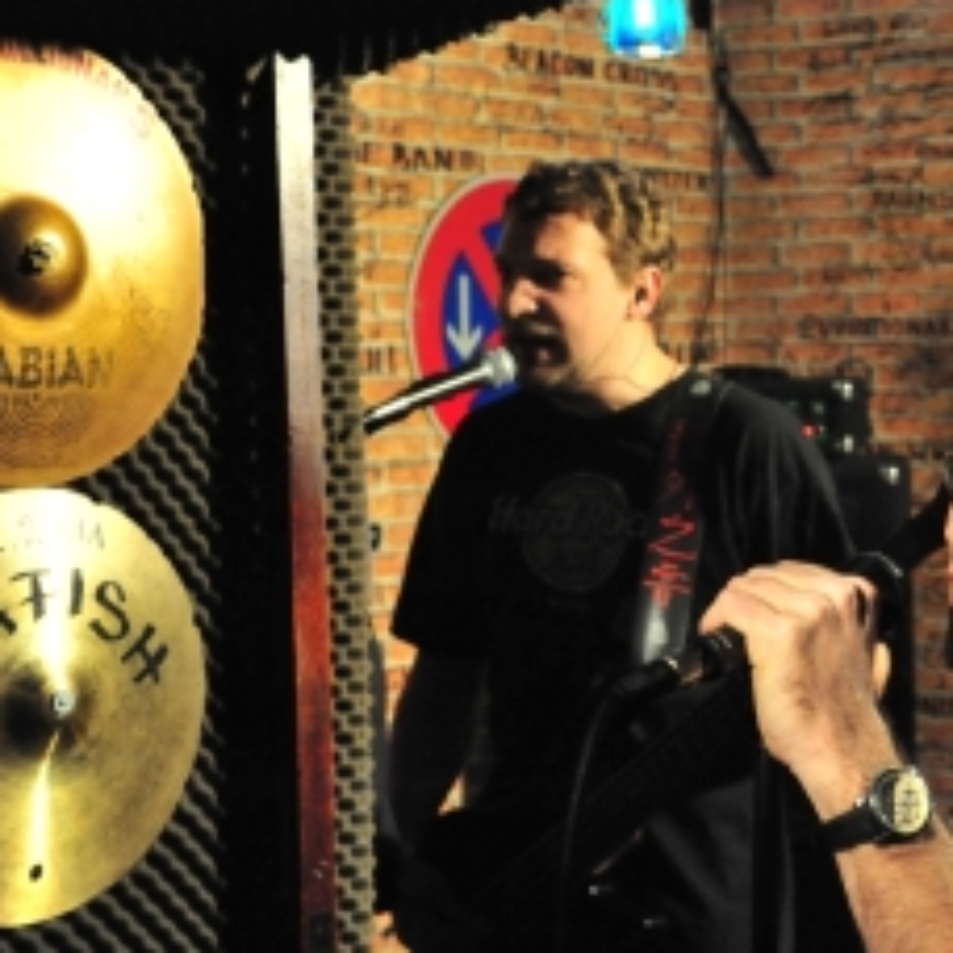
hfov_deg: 20.4
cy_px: 437
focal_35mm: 82
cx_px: 961
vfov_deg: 21.1
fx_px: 2554
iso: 6400
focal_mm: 44
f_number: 6.3
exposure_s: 1/80
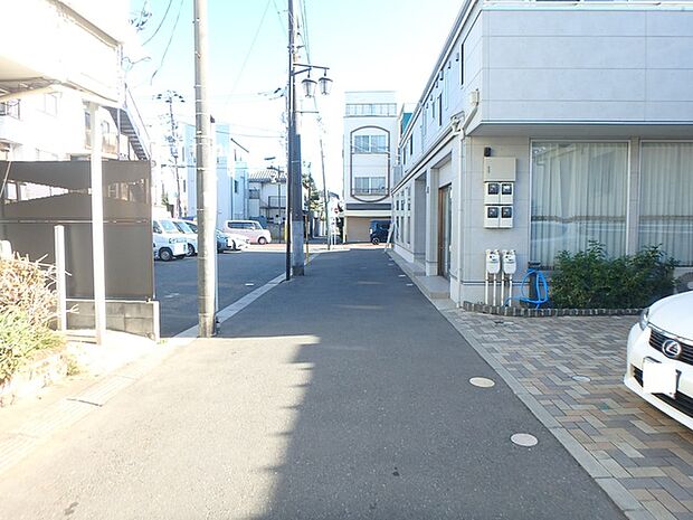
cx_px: 346
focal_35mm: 21
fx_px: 420
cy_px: 260
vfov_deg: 63.4
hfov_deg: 79.0
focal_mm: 3.7
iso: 125
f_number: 3.5
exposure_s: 1/200
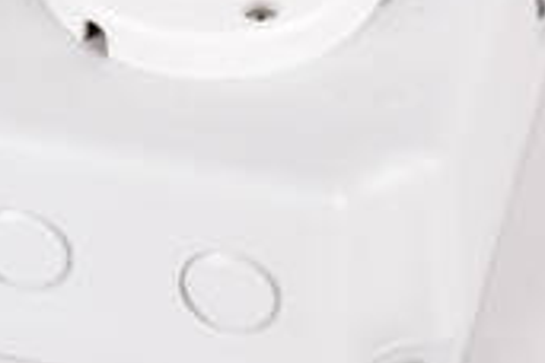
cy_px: -45
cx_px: 360
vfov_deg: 6.9
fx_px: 2982
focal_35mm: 197
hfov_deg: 10.4
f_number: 8
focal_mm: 37.6
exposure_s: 1/125
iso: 160
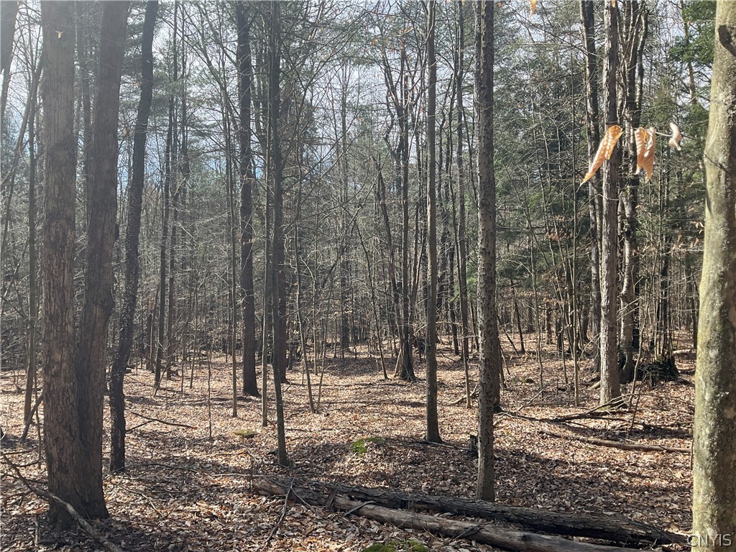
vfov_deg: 48.2
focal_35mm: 29
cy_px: 276
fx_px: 617
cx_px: 368
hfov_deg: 61.7
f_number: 1.8
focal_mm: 3
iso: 25
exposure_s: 1/529
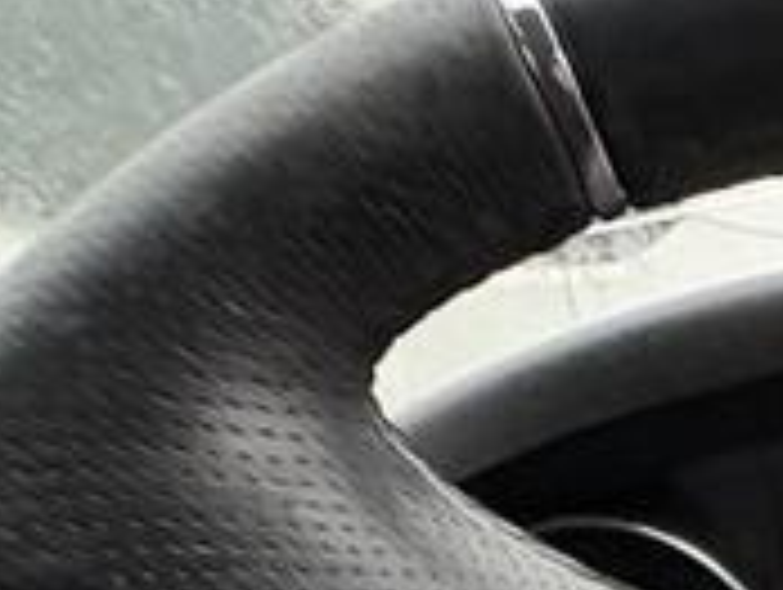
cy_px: 1139
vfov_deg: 16.3
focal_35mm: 72
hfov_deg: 22.1
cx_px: 1188
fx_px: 1631
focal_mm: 2.22
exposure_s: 1/83
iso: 200
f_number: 2.2
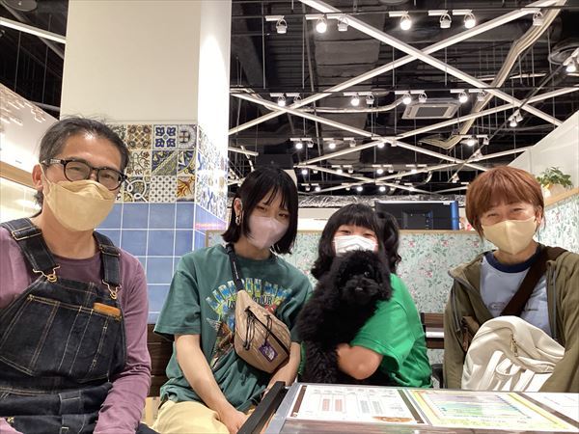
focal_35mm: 31
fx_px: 519
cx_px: 290
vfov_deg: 45.4
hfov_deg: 58.4
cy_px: 217
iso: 200
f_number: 2.4
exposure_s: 1/60
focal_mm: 3.3
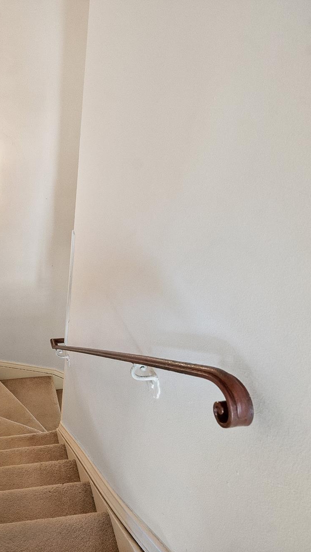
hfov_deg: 41.2
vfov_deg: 71.9
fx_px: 381
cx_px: 36
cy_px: 270
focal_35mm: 26
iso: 1250
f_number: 6.3
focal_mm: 16
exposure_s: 1/10
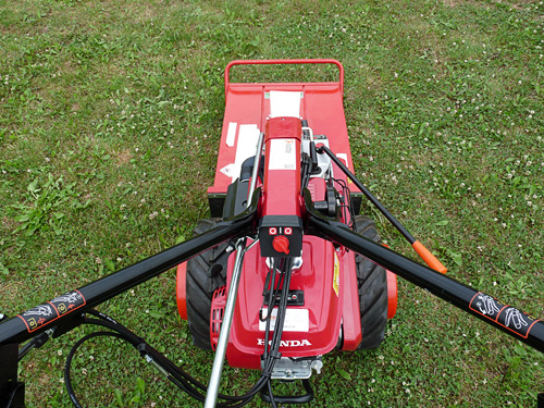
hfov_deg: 65.3
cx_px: 272
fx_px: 424
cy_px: 204
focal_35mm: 27
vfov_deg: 51.4
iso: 100
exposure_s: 1/250
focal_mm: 4.8
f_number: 5.6
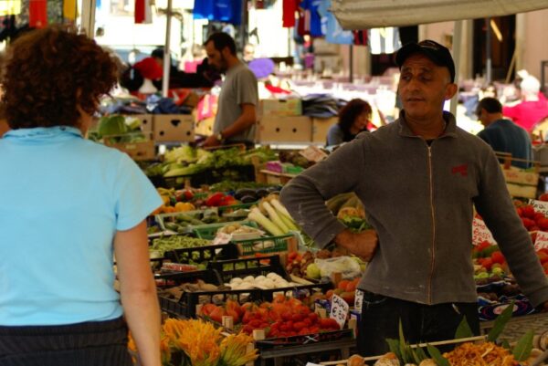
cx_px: 274
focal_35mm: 105
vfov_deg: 13.1
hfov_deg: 19.4
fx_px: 1599
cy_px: 183
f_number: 5
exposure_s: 1/250
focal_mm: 70
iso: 100
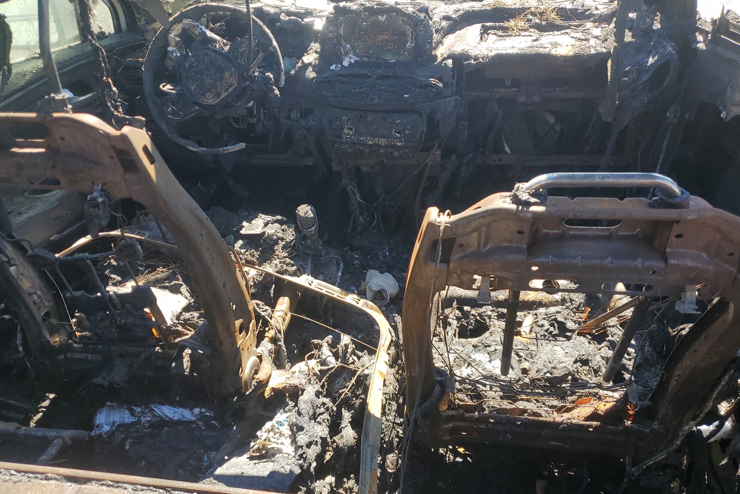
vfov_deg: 46.4
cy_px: 259
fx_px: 576
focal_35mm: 28
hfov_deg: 65.5
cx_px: 370
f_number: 1.5
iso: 50
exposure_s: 1/357
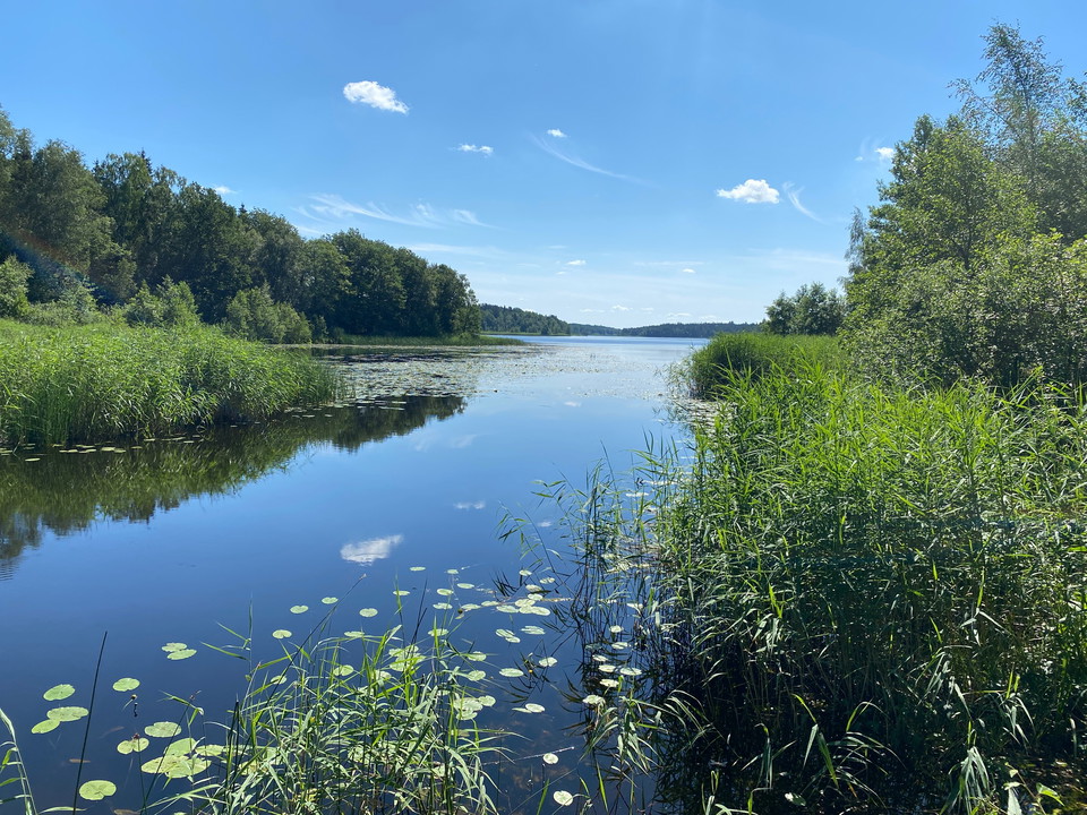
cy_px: 408
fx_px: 816
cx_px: 544
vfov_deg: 53.1
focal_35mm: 26
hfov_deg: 67.3
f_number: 1.8
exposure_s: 1/4274
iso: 32
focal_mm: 4.25
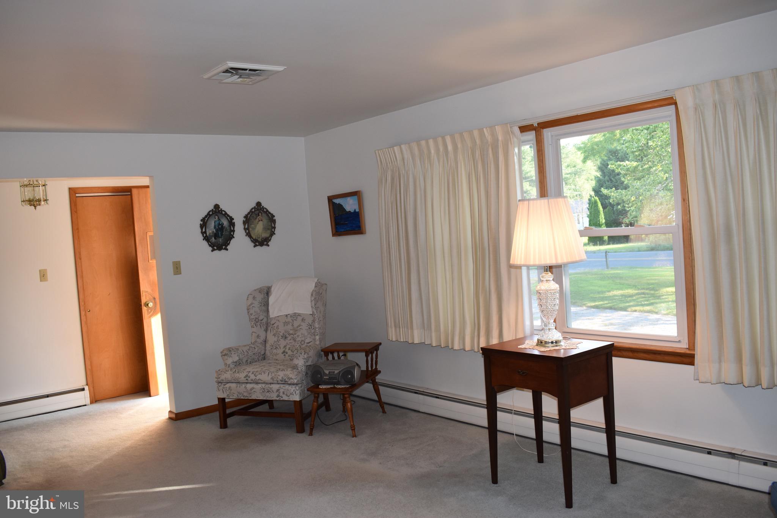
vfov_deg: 41.7
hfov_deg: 59.5
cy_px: 259
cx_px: 388
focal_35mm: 32
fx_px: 680
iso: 400
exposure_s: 1/100
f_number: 5
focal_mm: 21
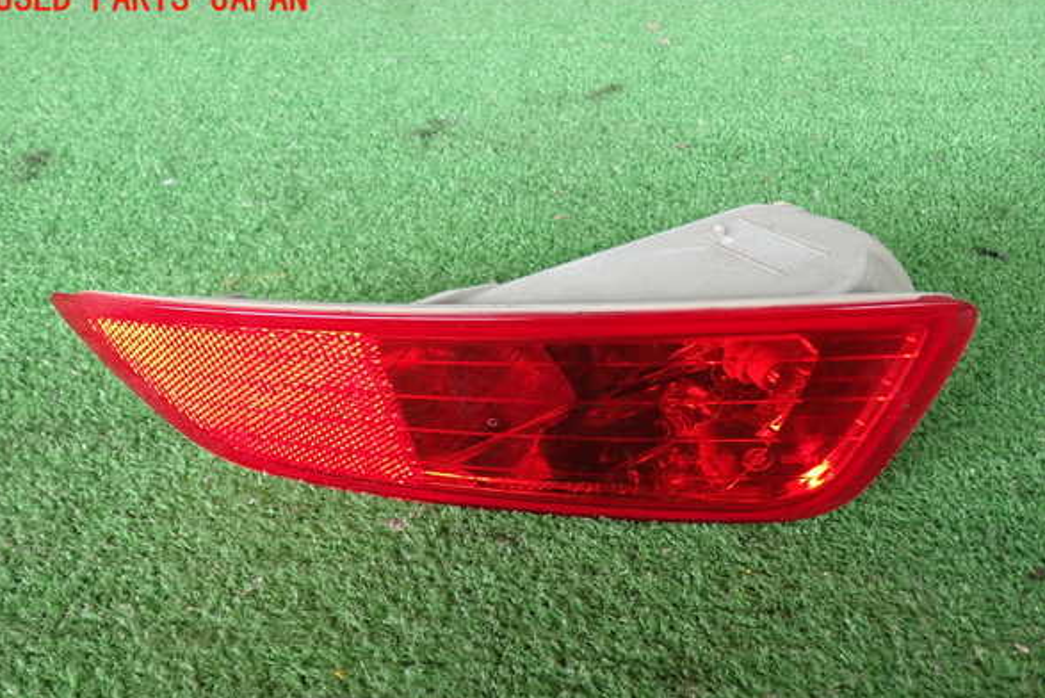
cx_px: 518
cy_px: 377
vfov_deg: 38.9
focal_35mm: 34
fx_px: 987
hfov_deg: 55.8
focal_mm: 5.79
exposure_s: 1/60
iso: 200
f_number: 2.4
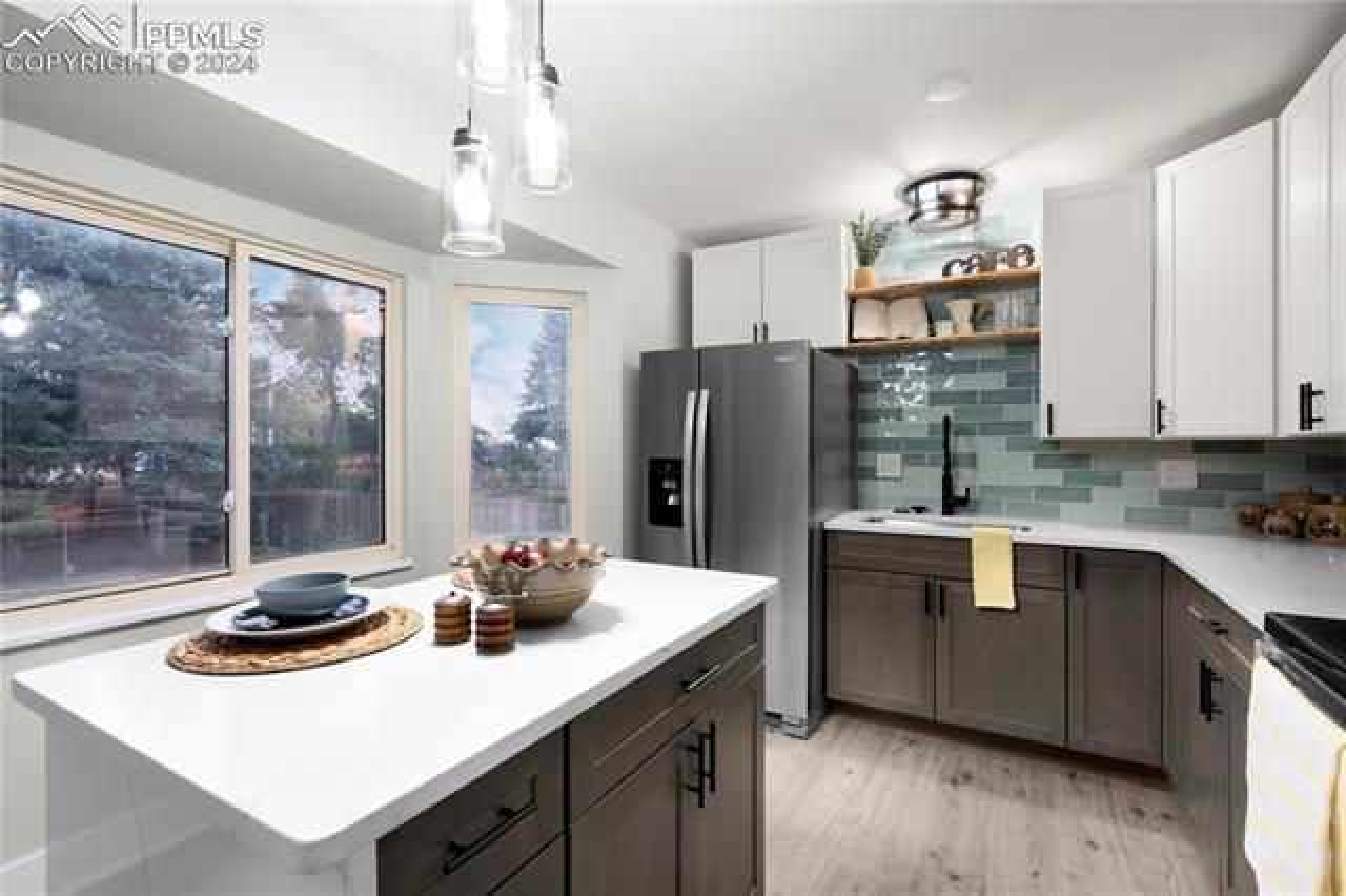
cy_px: 448
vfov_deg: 73.7
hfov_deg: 96.8
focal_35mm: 16
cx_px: 673
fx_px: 598
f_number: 8
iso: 100
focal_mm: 16
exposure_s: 1/1.67
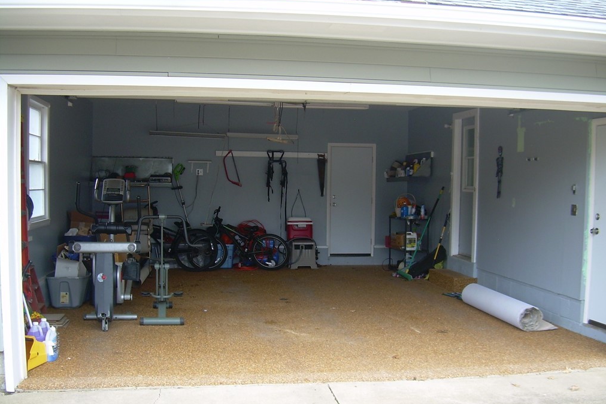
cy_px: 224
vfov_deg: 33.4
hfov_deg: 48.5
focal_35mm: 40
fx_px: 673
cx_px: 305
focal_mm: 6.3
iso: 50
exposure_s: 1/92.5
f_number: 2.8
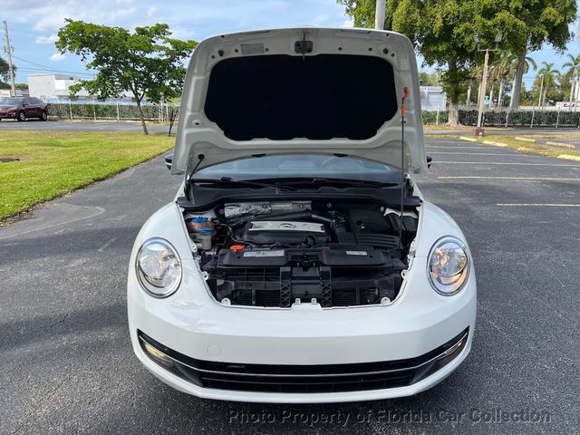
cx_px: 290
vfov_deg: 53.1
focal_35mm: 26
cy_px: 218
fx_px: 436
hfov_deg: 67.3
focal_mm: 5.7
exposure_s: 1/1934
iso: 50
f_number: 1.5
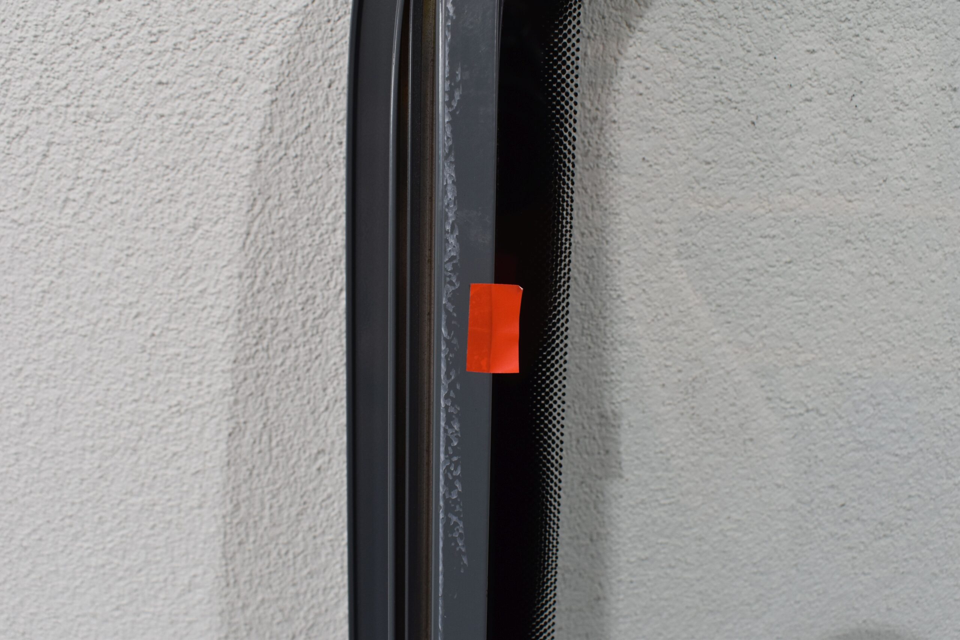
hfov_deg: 53.1
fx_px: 960
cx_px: 480
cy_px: 320
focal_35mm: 36
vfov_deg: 36.9
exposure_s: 1/60
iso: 400
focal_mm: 24
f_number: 8
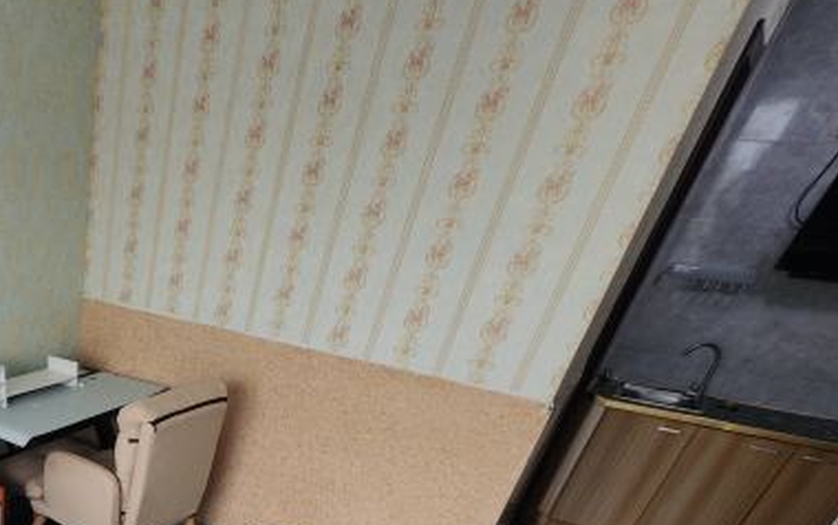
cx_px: 33
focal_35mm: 29
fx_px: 663
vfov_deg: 34.4
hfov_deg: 53.4
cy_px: 633
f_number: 2.2
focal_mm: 2.39
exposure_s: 1/50
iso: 101
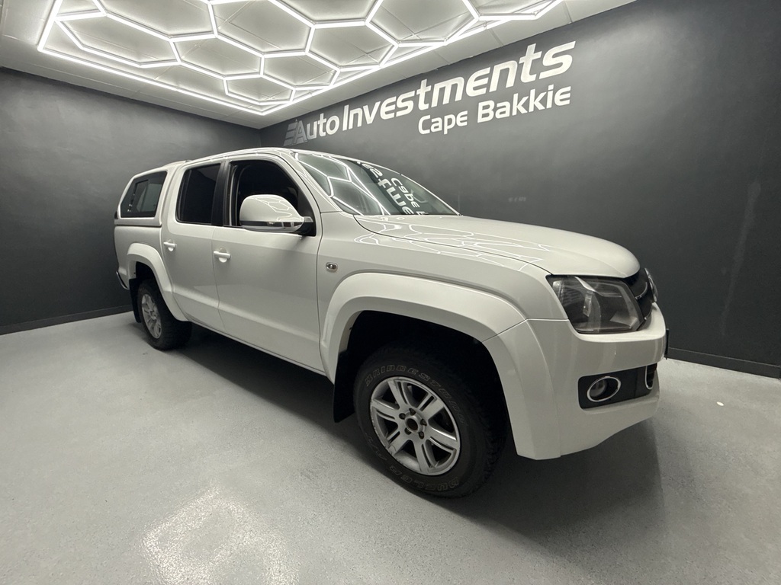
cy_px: 292
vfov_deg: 85.7
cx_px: 390
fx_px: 316
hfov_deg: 102.1
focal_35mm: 14
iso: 125
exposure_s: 1/100
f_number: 2.2
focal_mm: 2.22
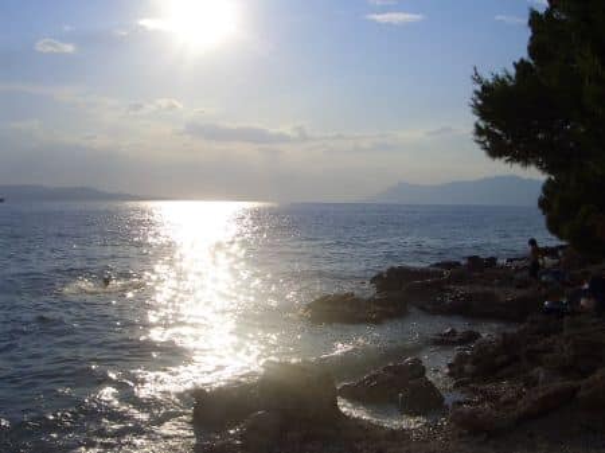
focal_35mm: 39
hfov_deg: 47.9
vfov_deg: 36.8
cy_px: 226
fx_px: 681
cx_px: 302
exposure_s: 1/2000
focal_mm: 8
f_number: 4.8
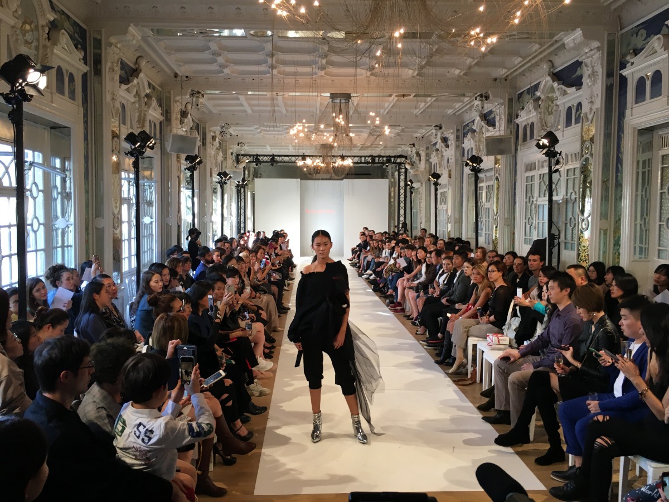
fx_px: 560
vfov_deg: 48.2
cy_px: 251
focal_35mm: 29
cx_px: 334
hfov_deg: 61.7
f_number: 2.2
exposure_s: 1/33
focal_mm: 4.15
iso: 40
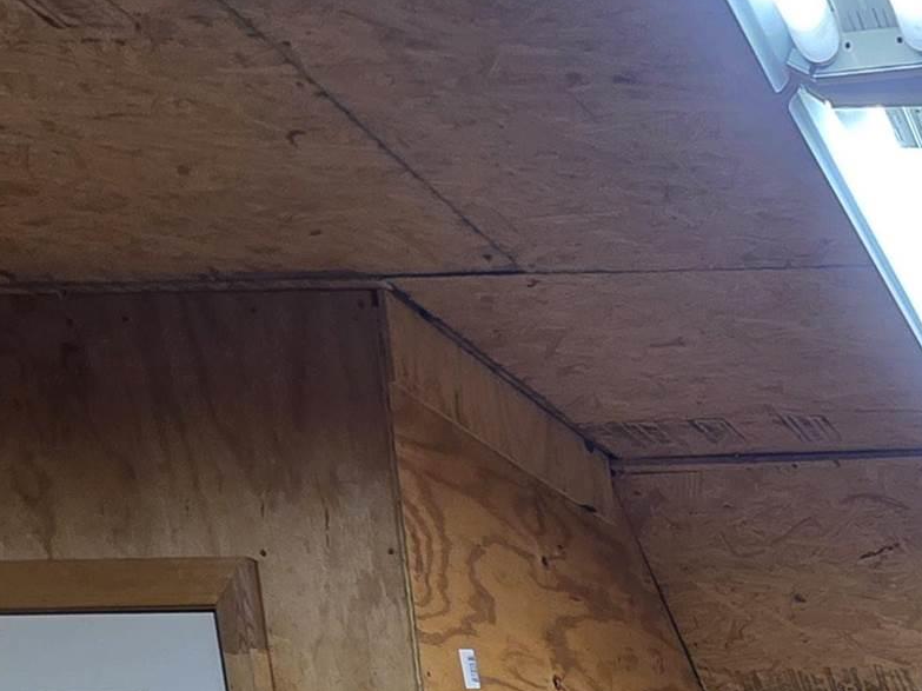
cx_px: 1234
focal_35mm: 51
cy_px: 1232
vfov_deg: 20.5
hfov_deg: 29.3
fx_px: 1358
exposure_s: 1/120
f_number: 1.9
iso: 125
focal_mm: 2.2
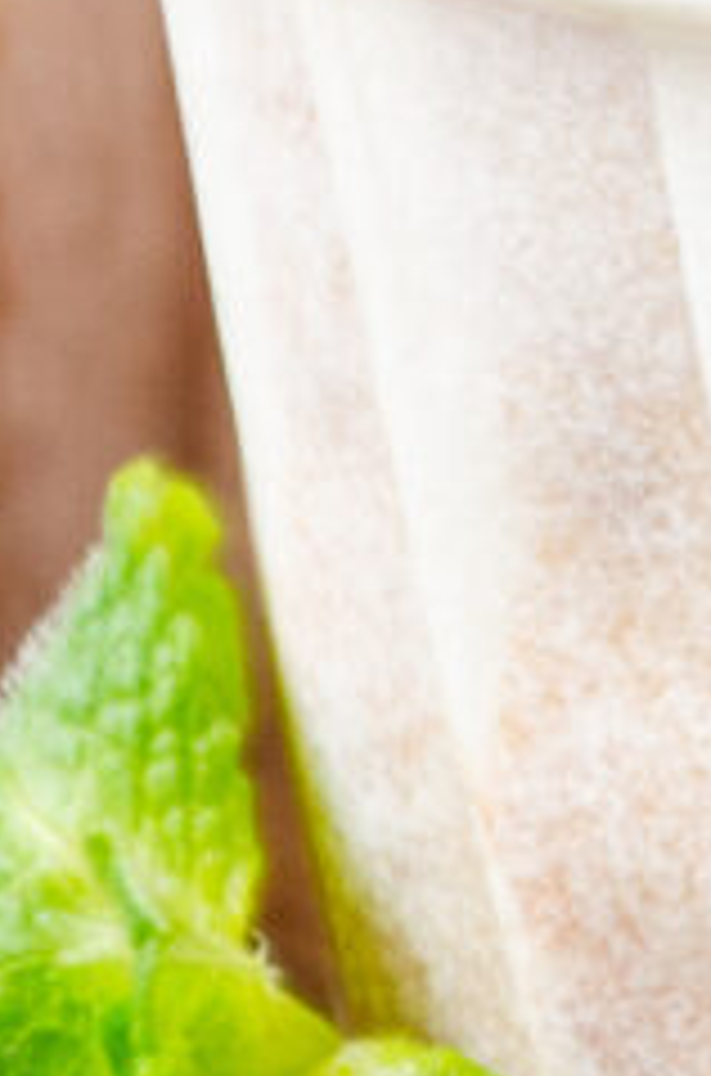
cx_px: 1994
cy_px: -149
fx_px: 35361
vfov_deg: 1.7
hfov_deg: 1.1
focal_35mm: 1187
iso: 320
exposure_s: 1/200
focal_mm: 105
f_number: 7.1
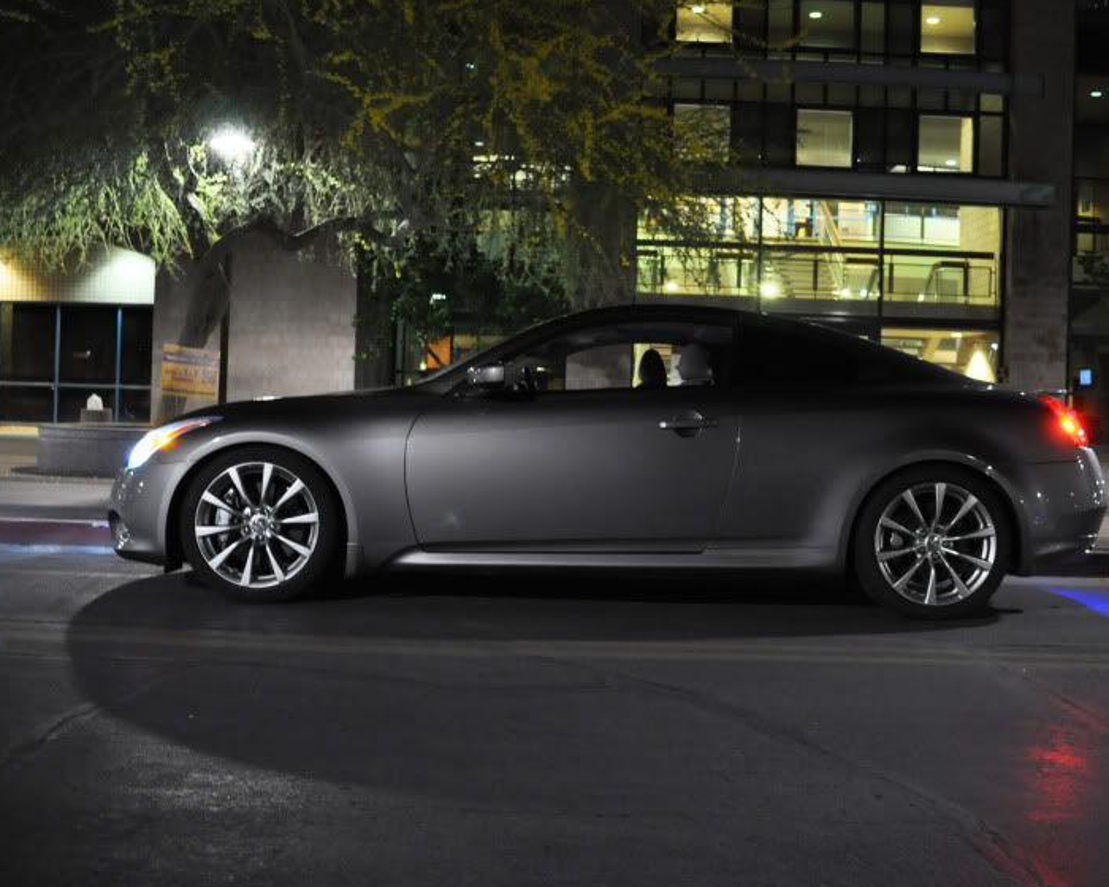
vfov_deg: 40.1
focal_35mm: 37
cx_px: 618
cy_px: 409
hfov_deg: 49.0
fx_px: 1214
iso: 1000
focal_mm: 18
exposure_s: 1/5
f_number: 3.5
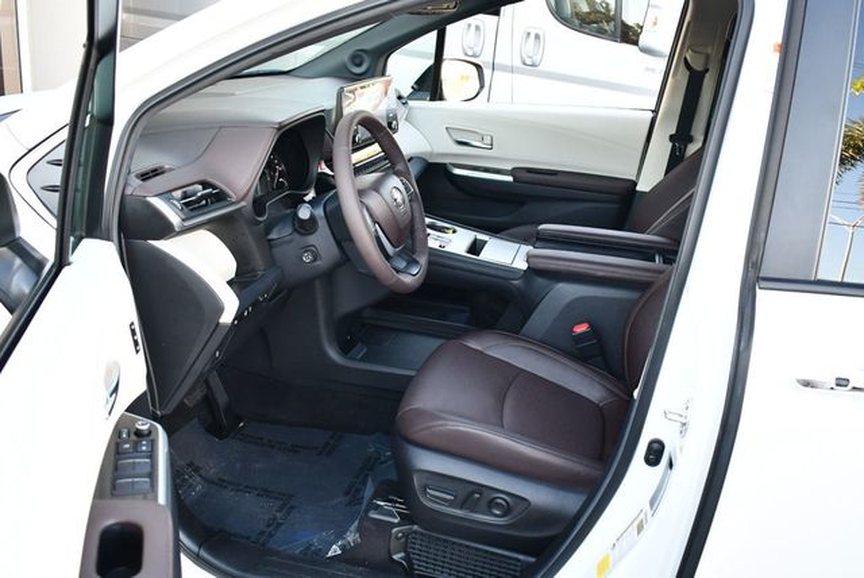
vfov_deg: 36.9
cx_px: 432
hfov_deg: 53.1
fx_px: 865
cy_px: 289
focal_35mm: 36
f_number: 3.5
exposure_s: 1/200
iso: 800
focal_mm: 18
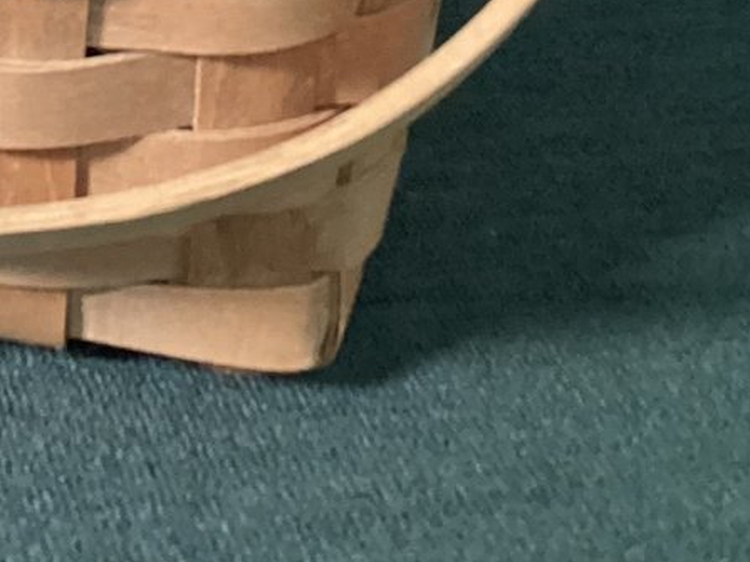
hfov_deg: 18.2
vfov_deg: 13.4
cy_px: -239
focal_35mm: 105
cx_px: -33
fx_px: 2274
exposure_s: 1/40
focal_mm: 3.3
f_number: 2.4
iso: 400
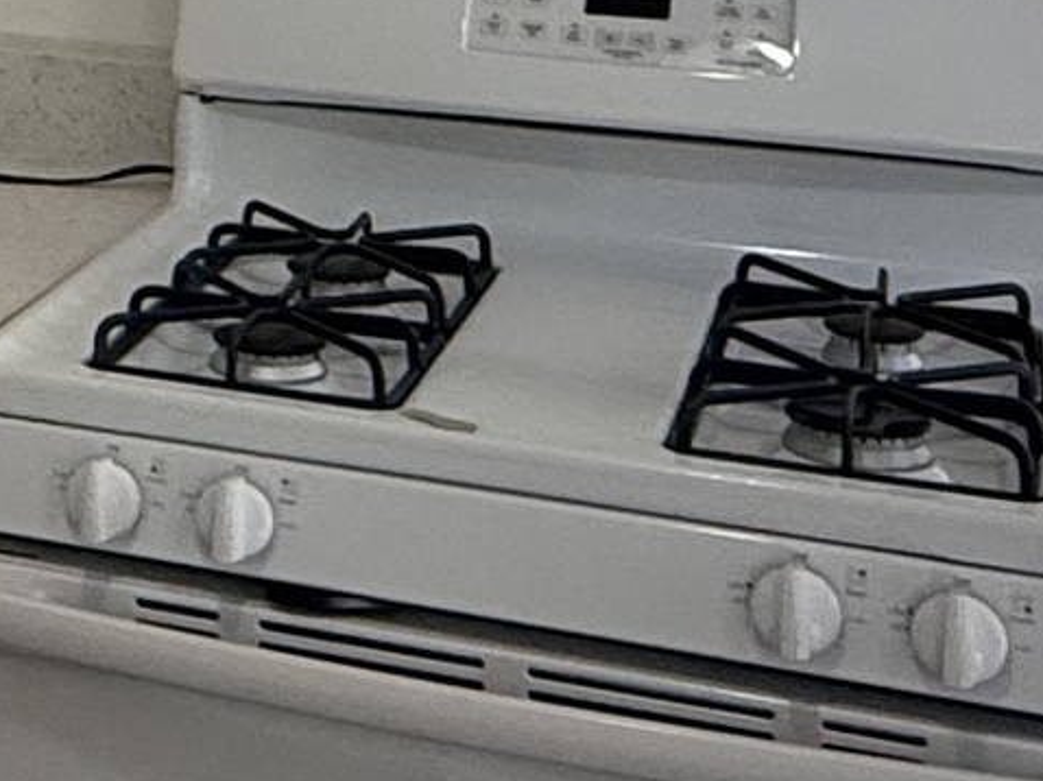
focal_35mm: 90
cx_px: -373
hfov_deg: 19.7
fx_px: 2710
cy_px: -292
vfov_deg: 15.5
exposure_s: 1/99
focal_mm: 2.22
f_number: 2.2
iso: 250
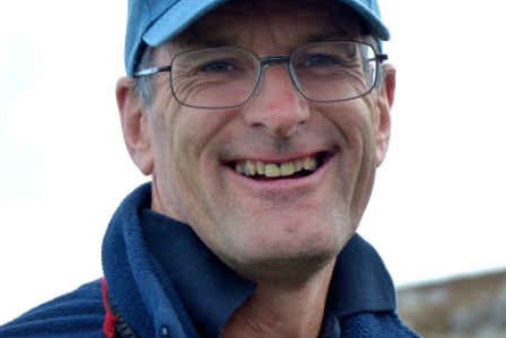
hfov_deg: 9.2
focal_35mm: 224
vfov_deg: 6.1
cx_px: 252
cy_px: 152
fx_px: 3149
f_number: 2.8
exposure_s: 1/1000
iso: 160
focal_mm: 35.1
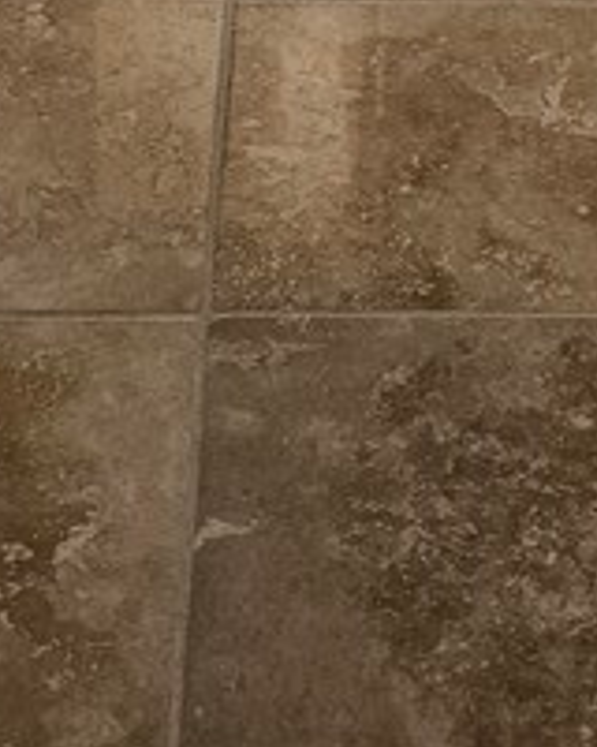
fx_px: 2540
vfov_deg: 13.7
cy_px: -829
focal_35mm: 115
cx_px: 422
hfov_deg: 13.4
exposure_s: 1/120
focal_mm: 5.4
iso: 160
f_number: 1.8
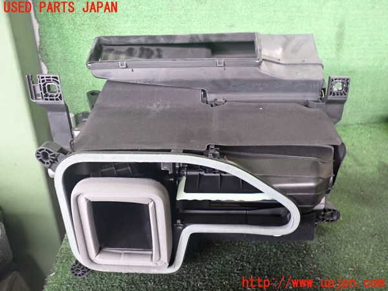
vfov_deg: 46.8
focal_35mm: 30
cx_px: 194
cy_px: 146
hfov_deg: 60.0
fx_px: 336
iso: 400
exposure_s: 1/30
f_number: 2.3
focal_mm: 5.4
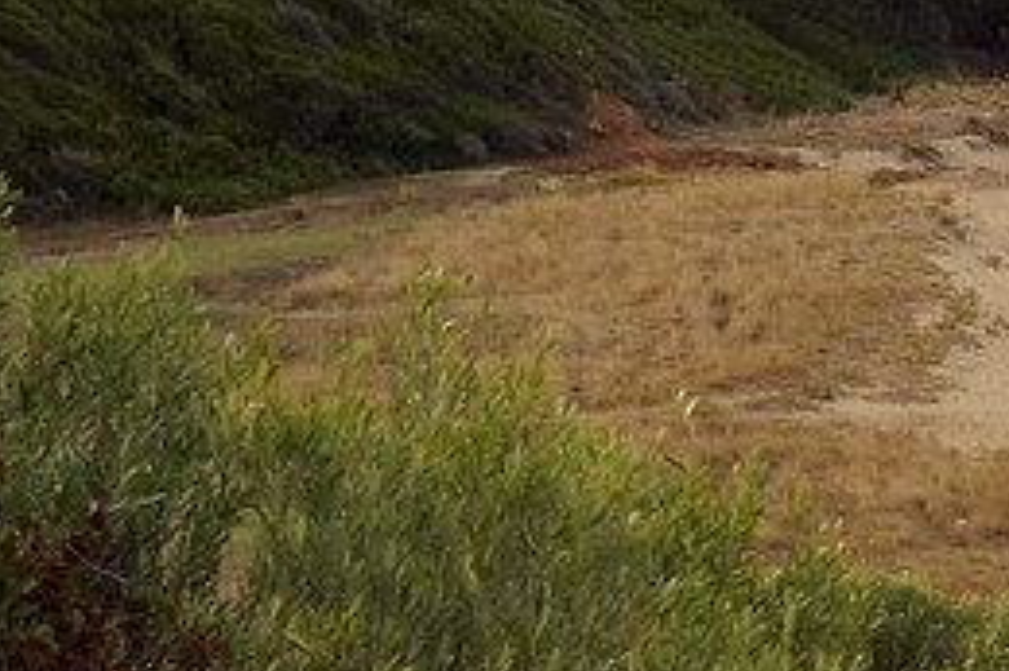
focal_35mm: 234
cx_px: 2903
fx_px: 6554
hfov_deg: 7.8
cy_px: 729
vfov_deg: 5.8
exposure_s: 1/250
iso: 200
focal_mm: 38
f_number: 7.1
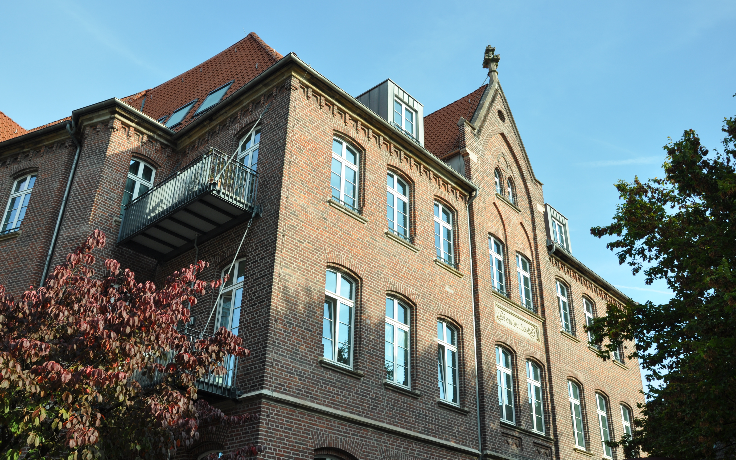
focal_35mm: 34
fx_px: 682
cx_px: 364
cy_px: 238
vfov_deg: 37.3
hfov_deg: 56.7
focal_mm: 22
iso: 200
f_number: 8
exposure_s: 1/250
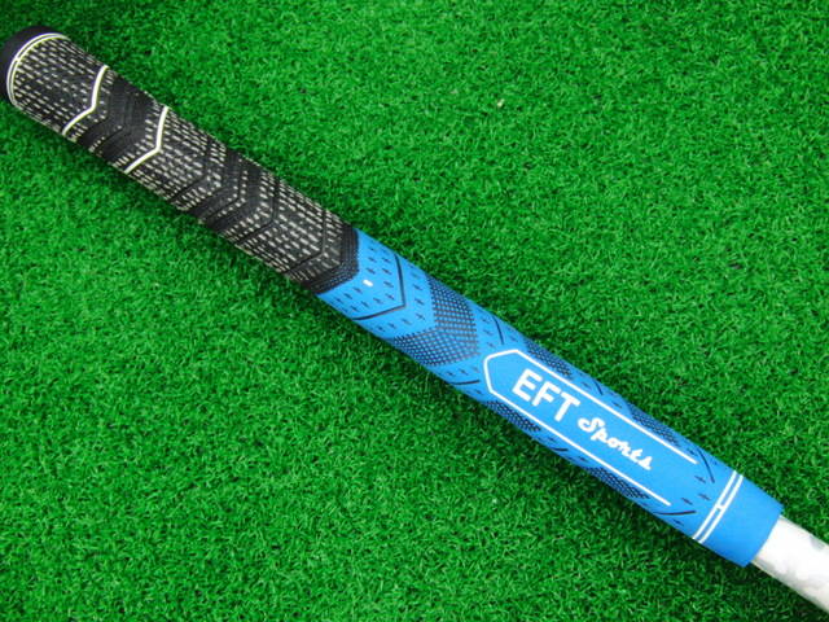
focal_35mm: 37
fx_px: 886
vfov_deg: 38.7
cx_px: 414
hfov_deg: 50.1
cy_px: 311
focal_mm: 6.42
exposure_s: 1/30
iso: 400
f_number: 3.6
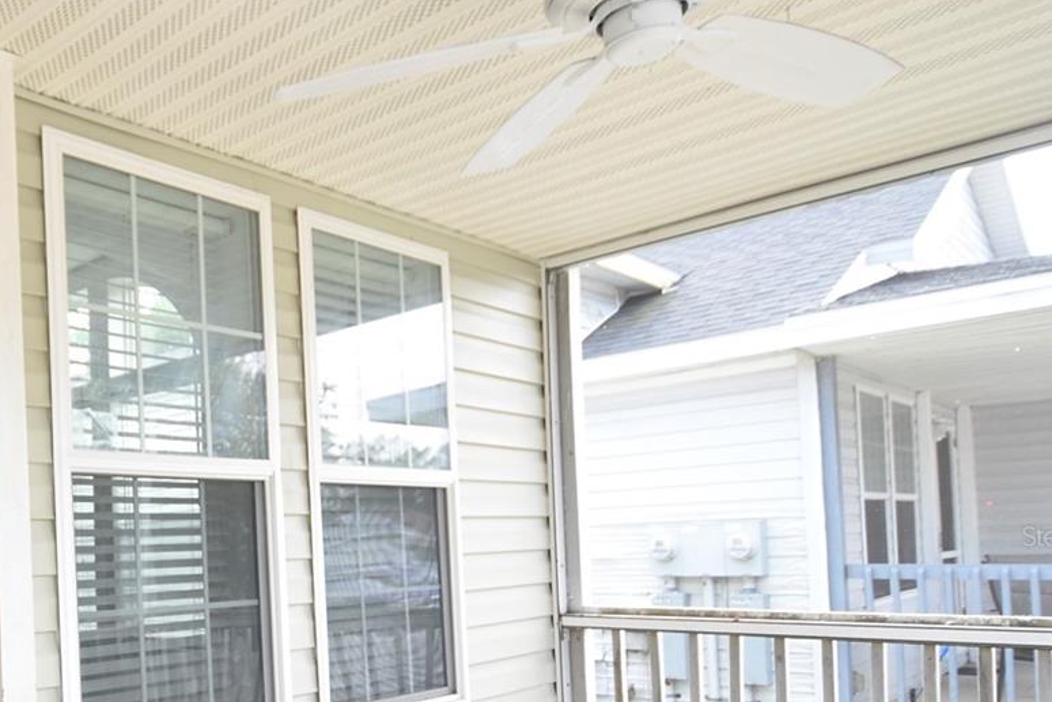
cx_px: 56
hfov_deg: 51.2
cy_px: 536
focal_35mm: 31
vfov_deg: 41.0
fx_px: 906
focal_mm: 10
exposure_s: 1/200
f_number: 7.1
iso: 400
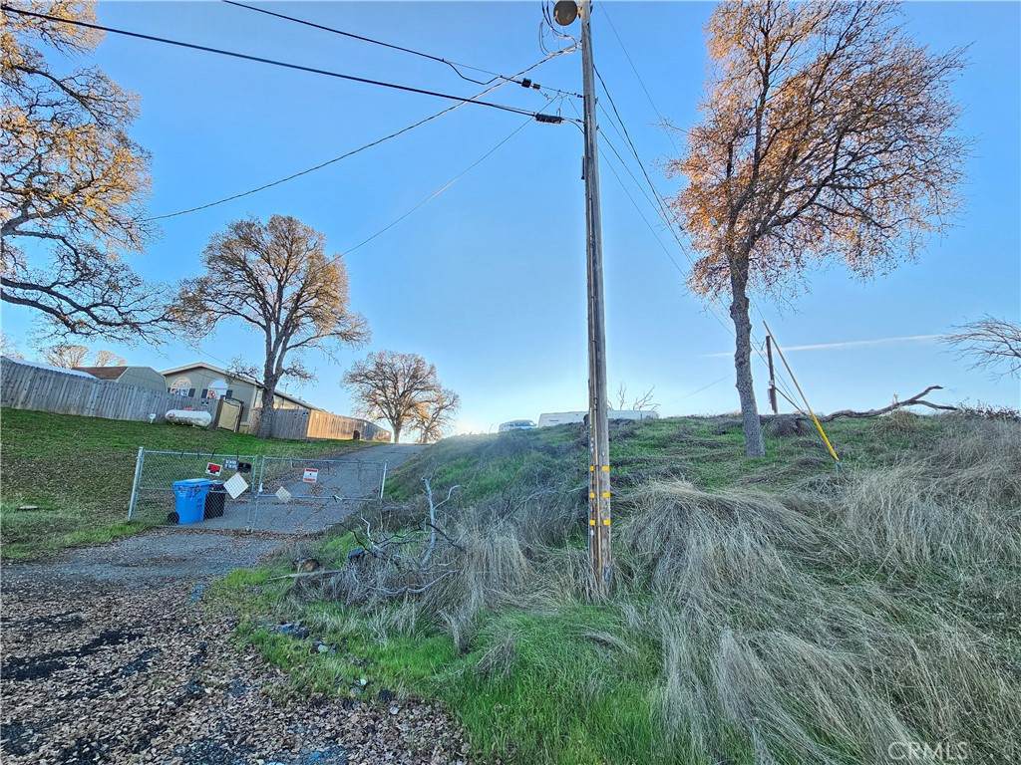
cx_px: 510
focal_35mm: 13
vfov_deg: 89.9
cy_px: 382
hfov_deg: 106.2
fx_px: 383
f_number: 2.2
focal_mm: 2.2
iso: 100
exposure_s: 1/207
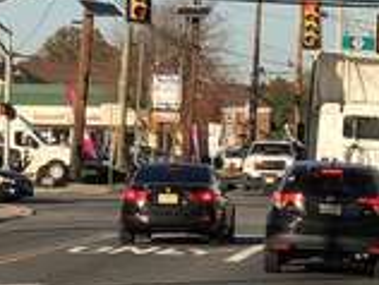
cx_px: 305
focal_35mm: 263
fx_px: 2884
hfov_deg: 7.5
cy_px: 14
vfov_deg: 5.7
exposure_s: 1/1033
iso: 16
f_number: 2.4
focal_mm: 6
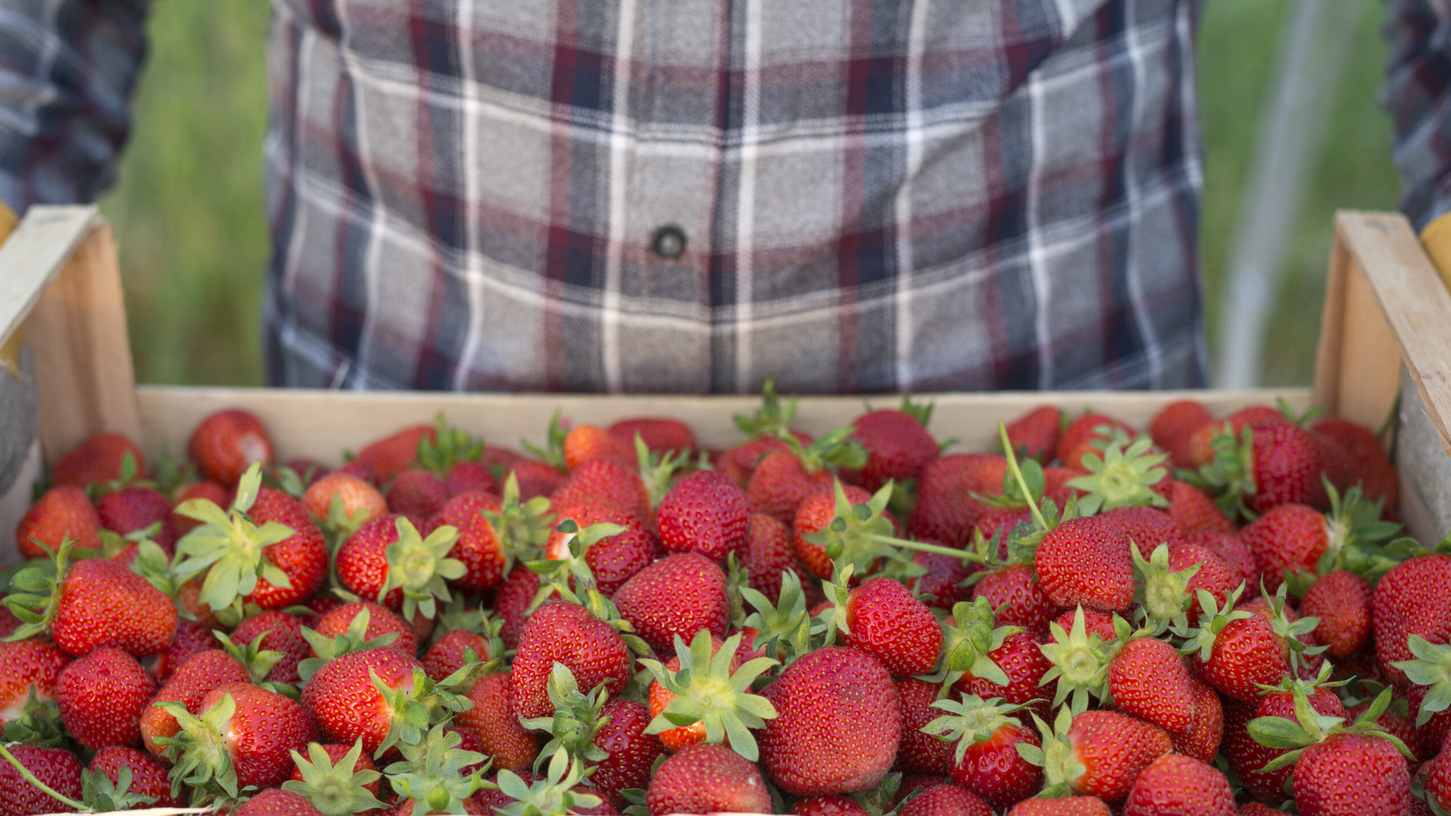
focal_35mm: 53
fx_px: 2039
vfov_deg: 22.6
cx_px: 719
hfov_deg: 39.2
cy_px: 436
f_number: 4
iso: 320
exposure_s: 1/250
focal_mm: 50
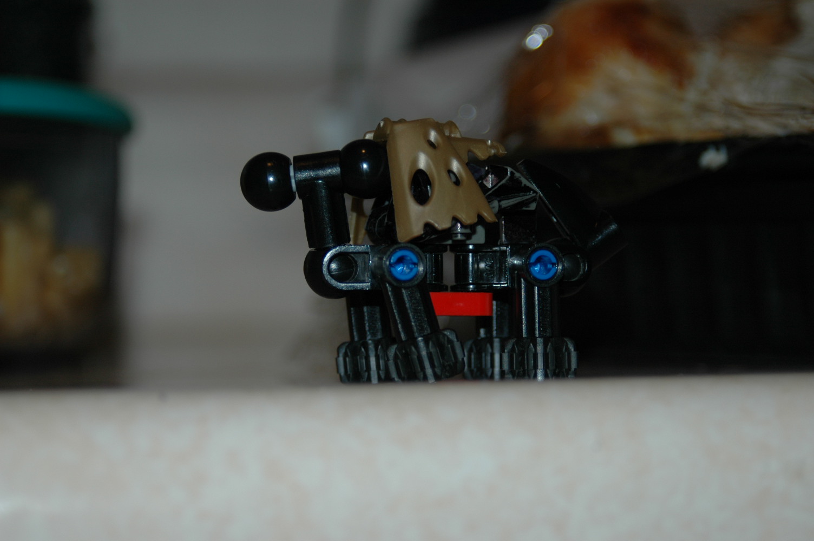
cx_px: 407
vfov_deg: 11.4
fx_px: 2711
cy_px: 270
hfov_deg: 17.1
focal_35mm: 120
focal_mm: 80
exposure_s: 1/60
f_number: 5.6
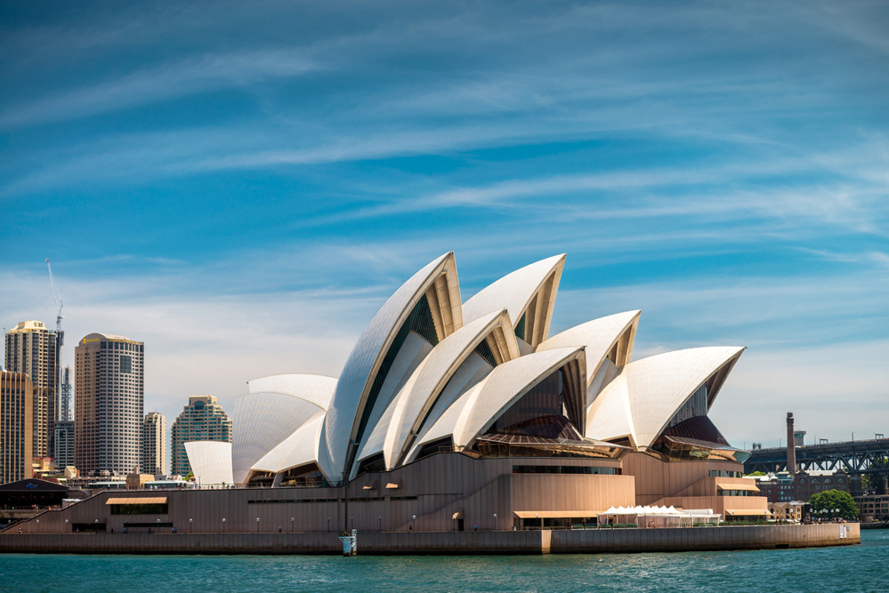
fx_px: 1729
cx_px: 444
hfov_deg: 28.8
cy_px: 296
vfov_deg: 19.5
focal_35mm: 70
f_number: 5.6
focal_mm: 70
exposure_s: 1/250
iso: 100
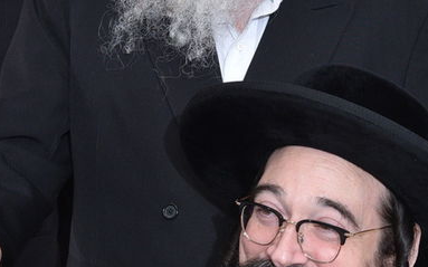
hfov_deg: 11.7
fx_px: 2087
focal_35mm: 179
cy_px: 47
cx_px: 163
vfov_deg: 7.3
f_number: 5.6
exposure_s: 1/160
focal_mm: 48
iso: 800
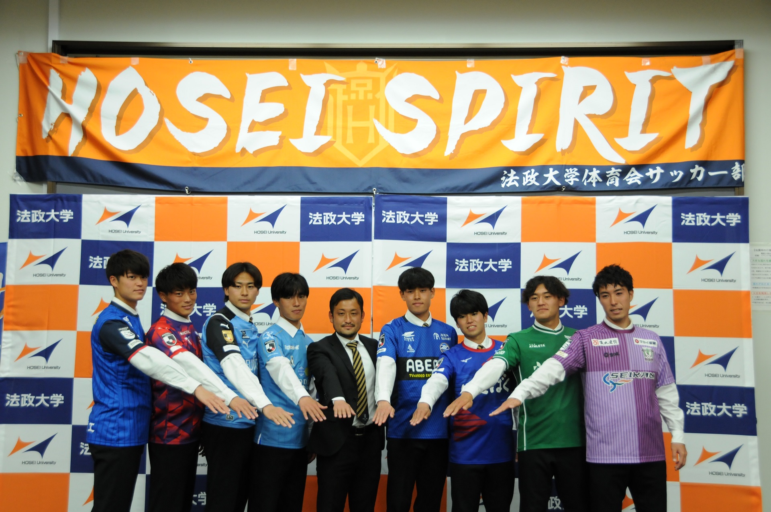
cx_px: 386
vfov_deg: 30.8
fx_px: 930
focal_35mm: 44
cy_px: 256
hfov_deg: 45.0
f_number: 4.2
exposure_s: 1/80
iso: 1000
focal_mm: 29
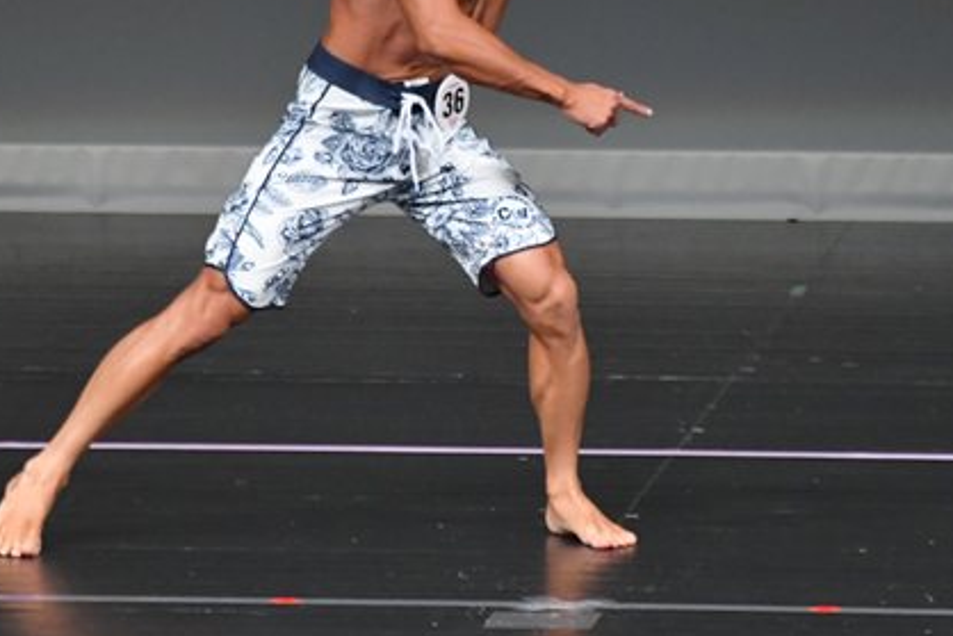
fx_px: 16921
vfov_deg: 2.2
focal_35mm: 639
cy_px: 78
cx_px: 484
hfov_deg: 3.2
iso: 4000
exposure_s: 1/400
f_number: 5.6
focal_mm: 230
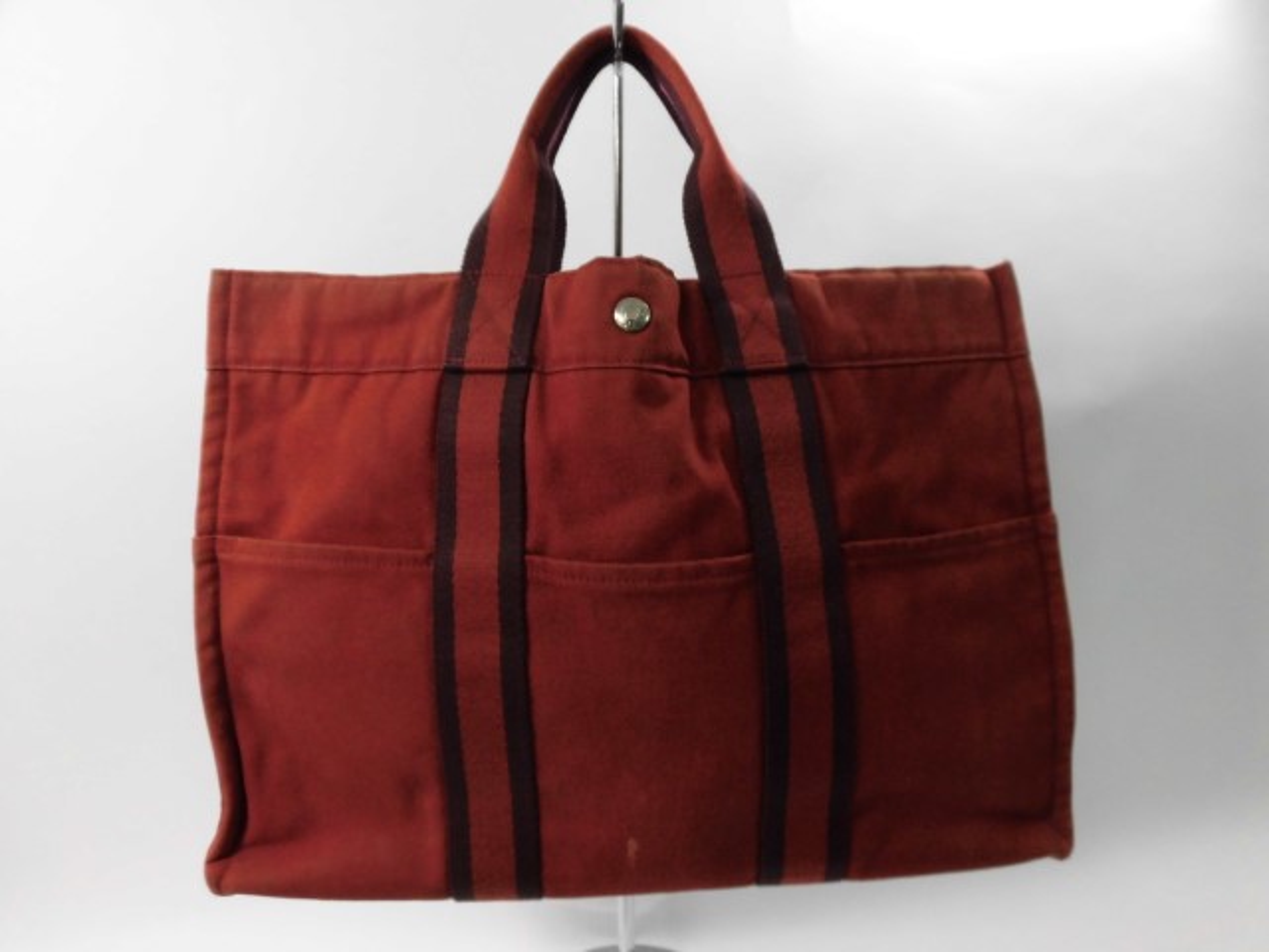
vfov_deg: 56.8
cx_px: 634
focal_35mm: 24
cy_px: 476
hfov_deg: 71.6
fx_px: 880
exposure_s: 1/60
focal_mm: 4.3
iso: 160
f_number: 3.1
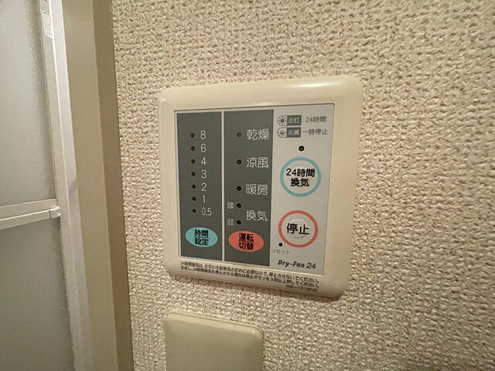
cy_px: 186
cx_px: 248
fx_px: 200
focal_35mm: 14
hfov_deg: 102.1
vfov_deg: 85.7
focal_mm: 1.55
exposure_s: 1/60
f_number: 2.4
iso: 640
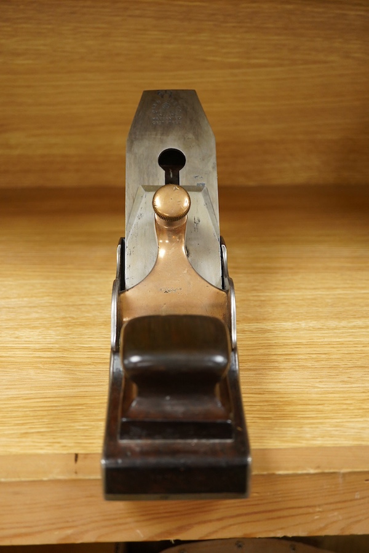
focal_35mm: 45
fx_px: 692
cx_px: 184
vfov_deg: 43.6
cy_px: 276
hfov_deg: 29.9
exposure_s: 1/125
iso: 1250
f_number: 3.5
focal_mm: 30
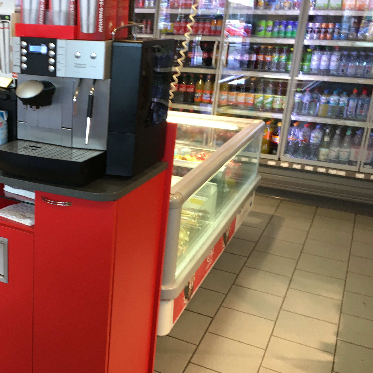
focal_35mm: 42
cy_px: 191
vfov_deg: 40.0
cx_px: 68
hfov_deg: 38.4
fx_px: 512
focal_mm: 4.15
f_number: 2.2
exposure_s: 1/33
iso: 80
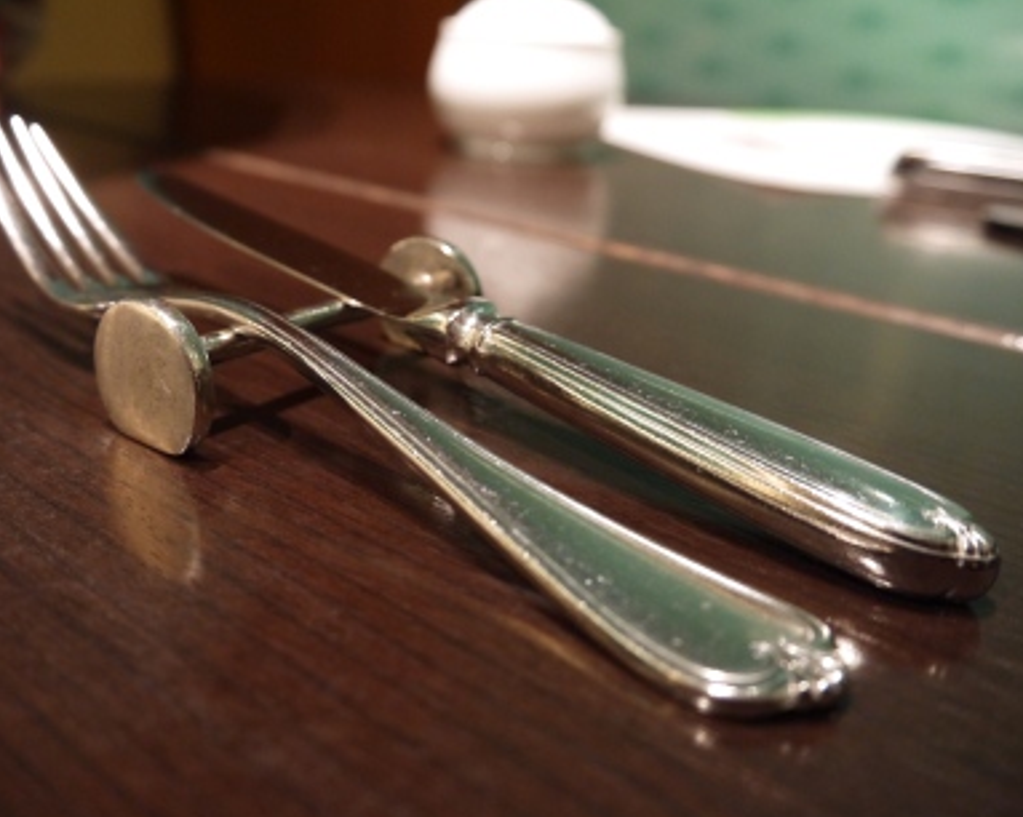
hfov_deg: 55.5
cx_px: 443
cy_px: 382
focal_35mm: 32
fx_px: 968
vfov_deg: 45.7
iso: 800
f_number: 3.5
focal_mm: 14
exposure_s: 1/60
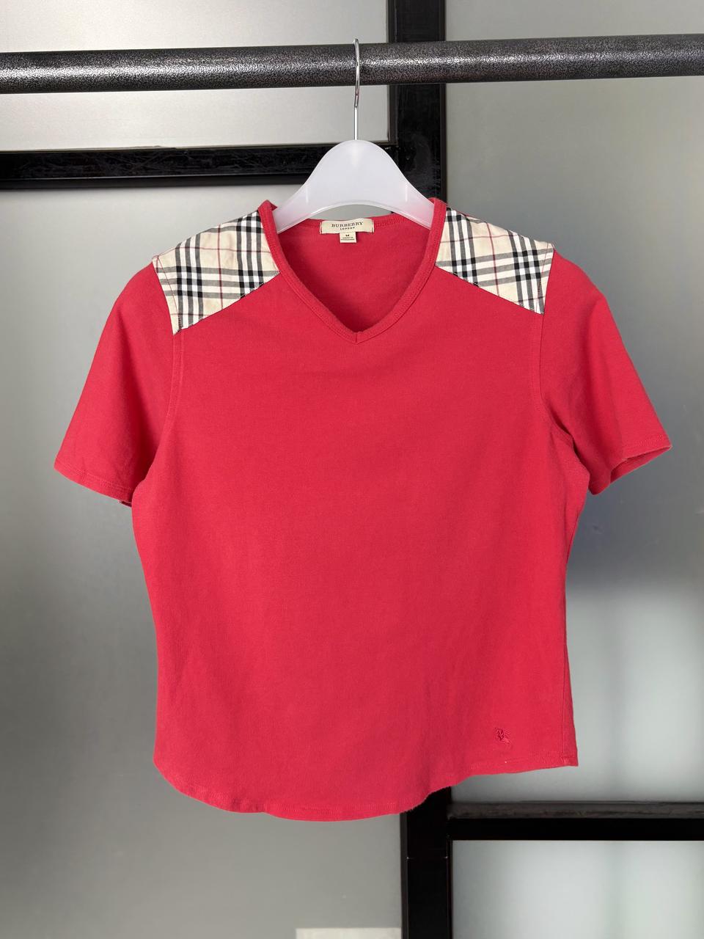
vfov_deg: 67.3
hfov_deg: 53.1
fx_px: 705
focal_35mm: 26
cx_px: 352
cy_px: 470
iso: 64
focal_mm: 5.96
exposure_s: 1/120
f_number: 1.6
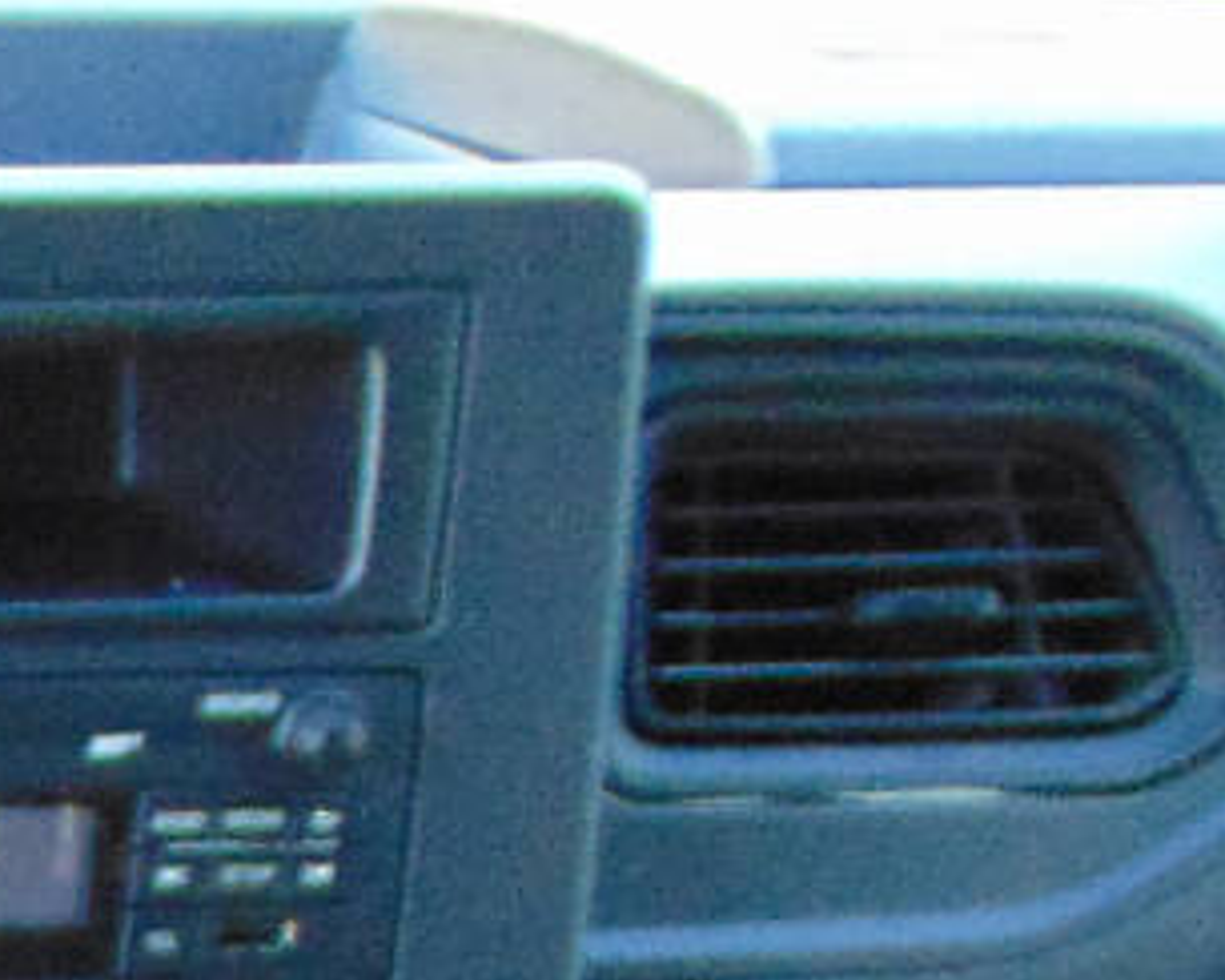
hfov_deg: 12.8
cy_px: 1852
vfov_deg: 11.1
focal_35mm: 128
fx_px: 4641
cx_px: -1374
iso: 400
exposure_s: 1/20
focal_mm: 4.5
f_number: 3
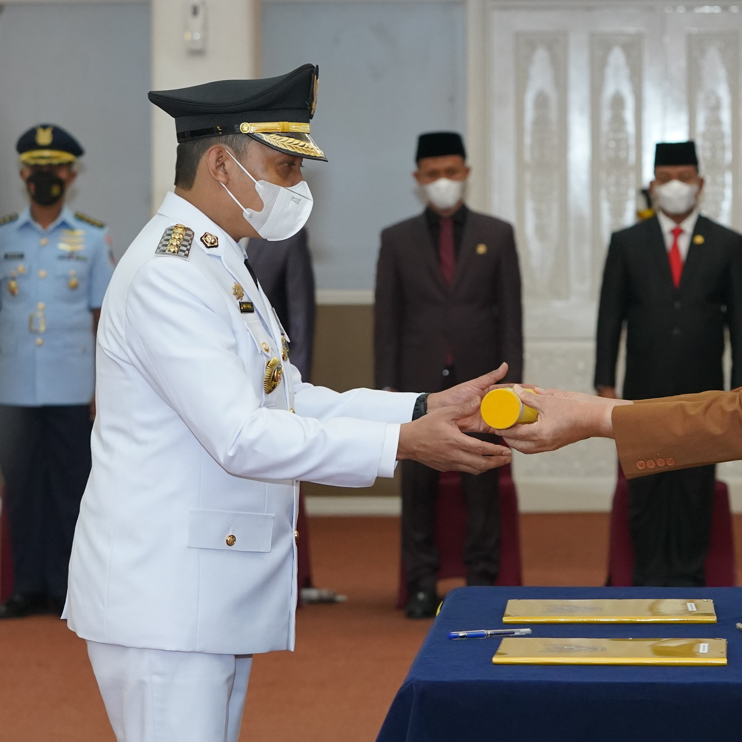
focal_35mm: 134
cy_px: 371
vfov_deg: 13.0
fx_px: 3250
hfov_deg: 13.0
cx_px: 548
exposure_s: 1/160
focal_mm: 70
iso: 4000
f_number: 4
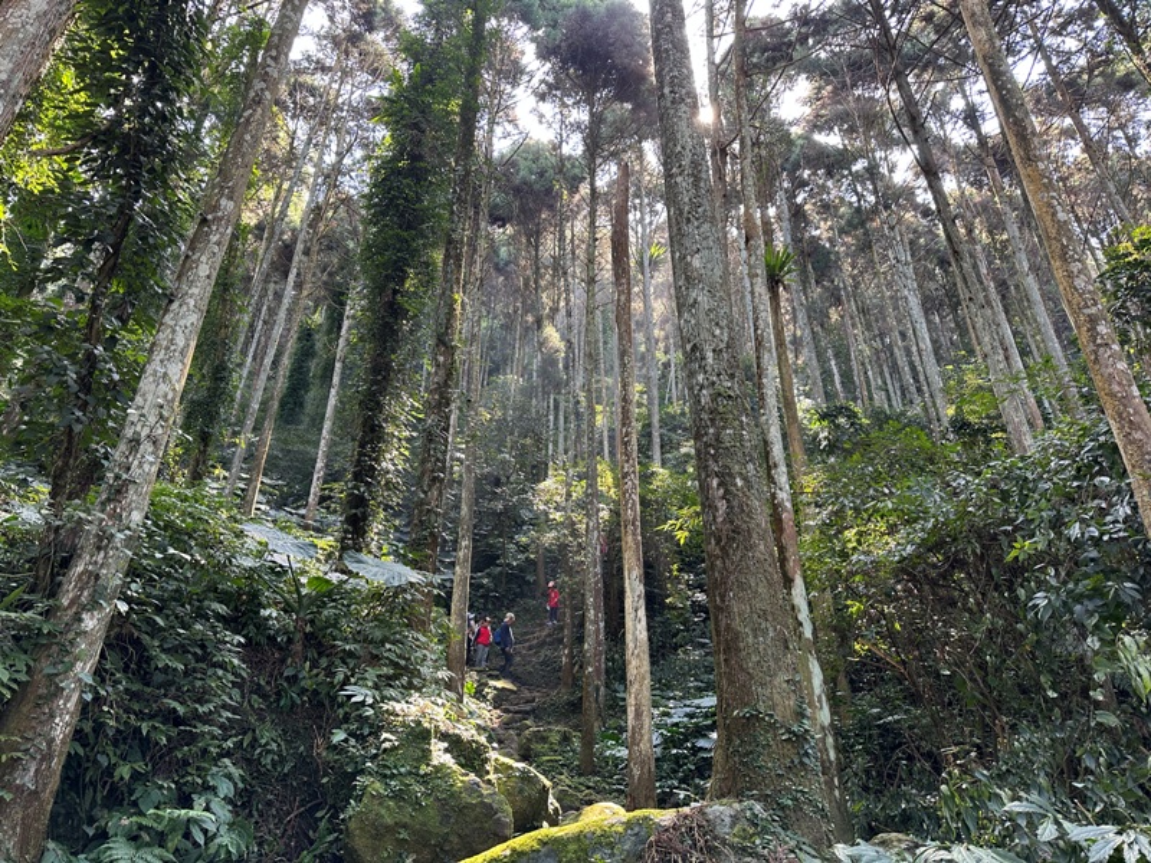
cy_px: 432
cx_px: 576
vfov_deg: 56.8
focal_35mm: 24
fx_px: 798
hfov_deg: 71.6
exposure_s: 1/121
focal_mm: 6.86
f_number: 1.78
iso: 160
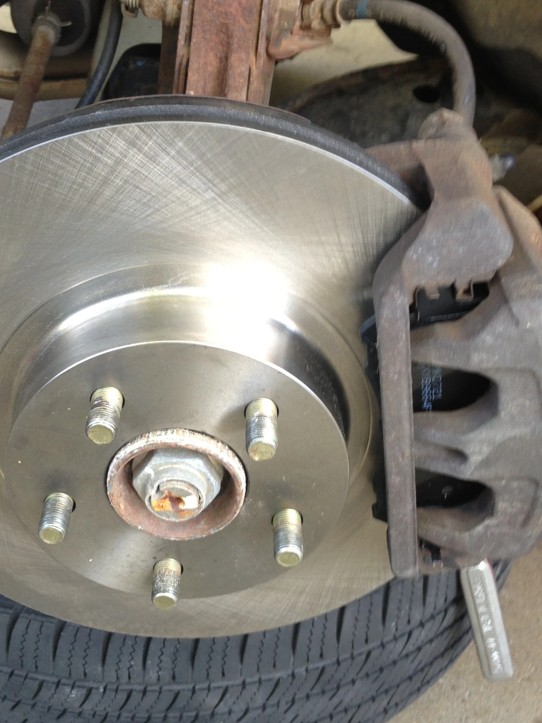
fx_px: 961
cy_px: 403
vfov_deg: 41.2
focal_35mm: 46
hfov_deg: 31.3
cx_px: 196
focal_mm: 4.13
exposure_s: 1/30
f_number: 2.4
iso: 50
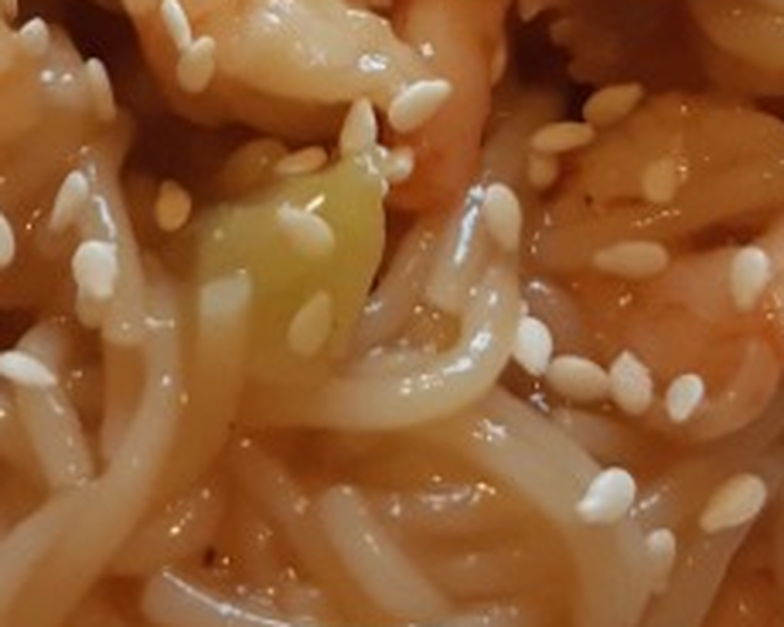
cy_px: -140
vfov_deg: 12.6
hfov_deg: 16.0
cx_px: 126
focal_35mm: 119
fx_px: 2761
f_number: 1.7
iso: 200
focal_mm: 3.93
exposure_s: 1/33
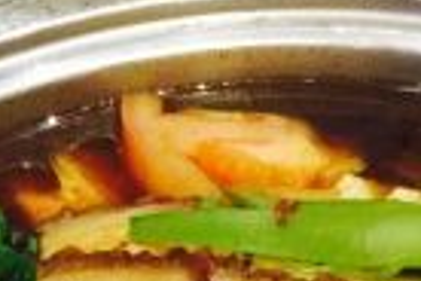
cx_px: 226
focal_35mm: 153
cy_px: 518
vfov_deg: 8.6
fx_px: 1789
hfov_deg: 13.4
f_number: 2.2
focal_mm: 4.15
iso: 125
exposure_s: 1/8
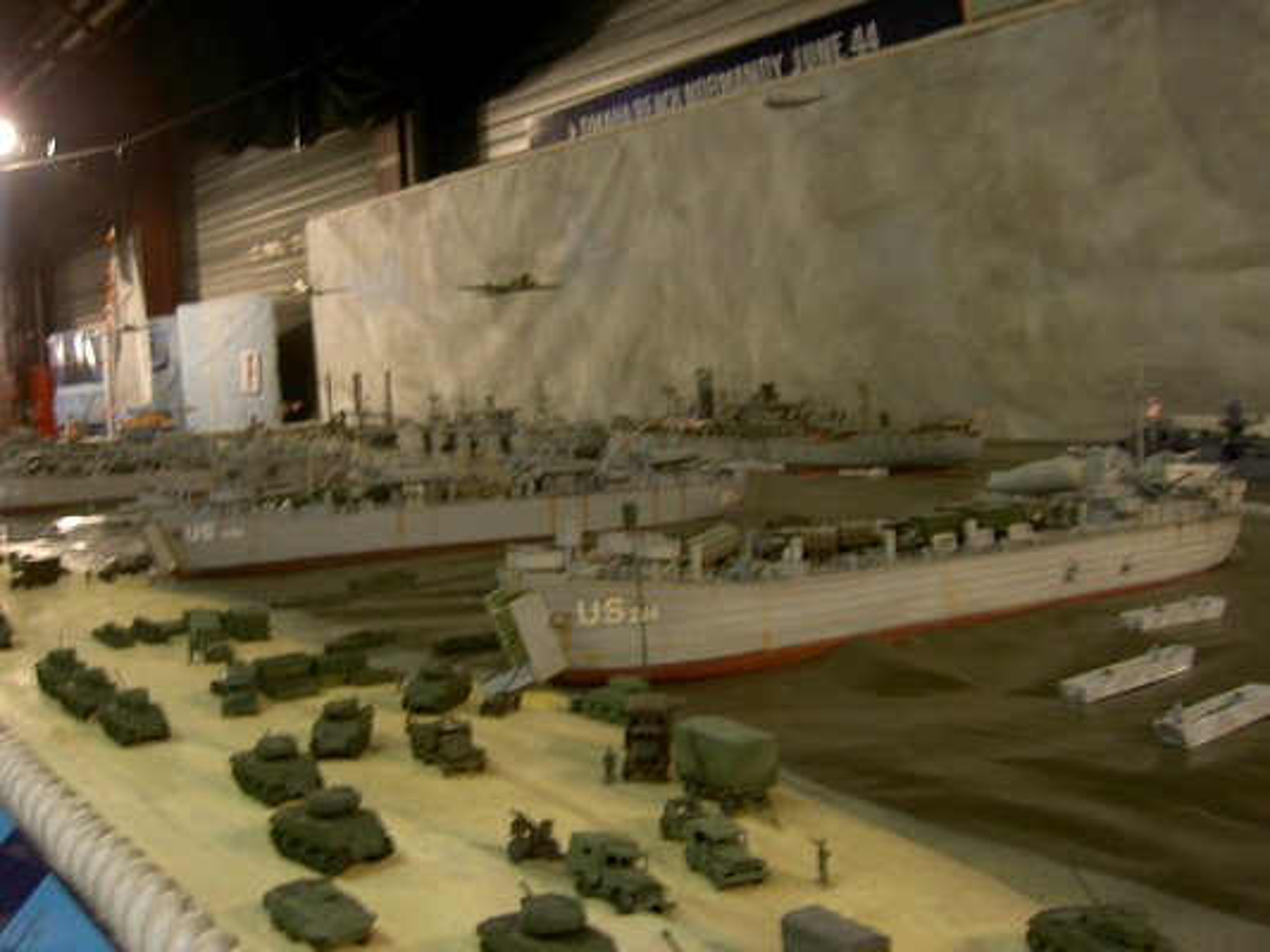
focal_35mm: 34
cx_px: 635
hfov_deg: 53.9
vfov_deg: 41.8
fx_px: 1248
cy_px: 476
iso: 50
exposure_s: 1/8
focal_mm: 5.6
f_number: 2.8
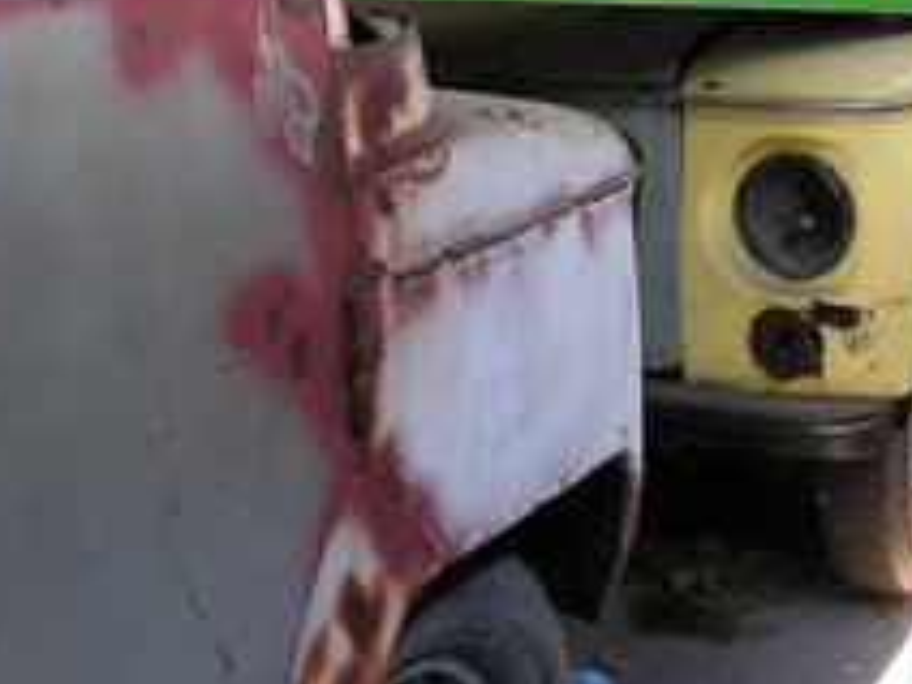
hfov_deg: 28.5
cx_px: 525
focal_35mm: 68
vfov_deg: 21.2
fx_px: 1792
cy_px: 95
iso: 200
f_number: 3.2
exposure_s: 1/30
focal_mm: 6
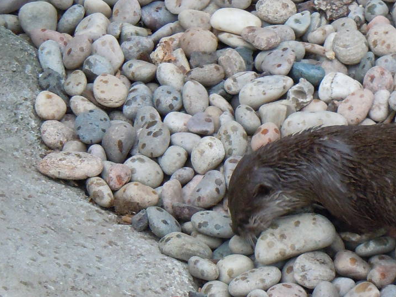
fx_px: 2265
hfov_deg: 10.0
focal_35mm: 198
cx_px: 296
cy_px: 136
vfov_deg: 7.5
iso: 400
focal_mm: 16
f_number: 4.4
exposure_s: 1/100
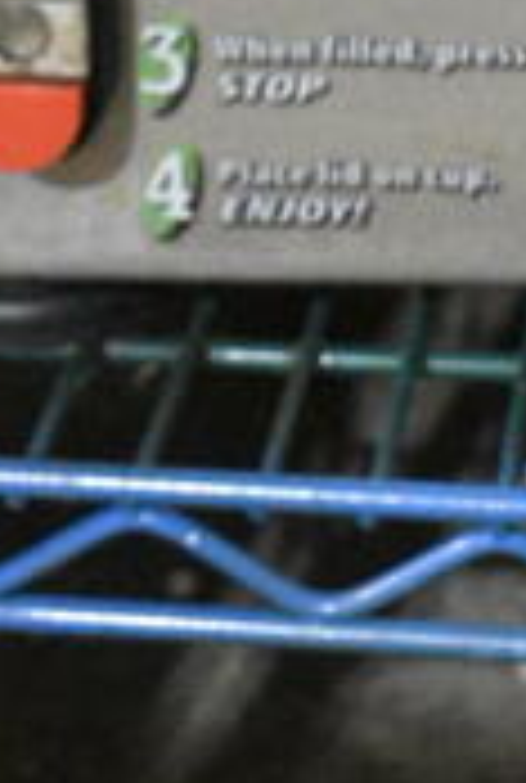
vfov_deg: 12.2
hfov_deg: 8.6
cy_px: -538
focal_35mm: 157
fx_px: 3420
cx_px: 719
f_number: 5
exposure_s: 1/160
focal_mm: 20
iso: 6400
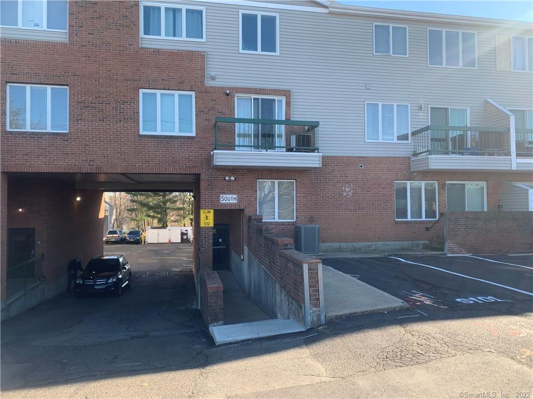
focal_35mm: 26
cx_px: 266
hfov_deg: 67.3
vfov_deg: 53.1
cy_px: 200
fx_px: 400
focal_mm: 4.25
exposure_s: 1/350
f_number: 1.8
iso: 25
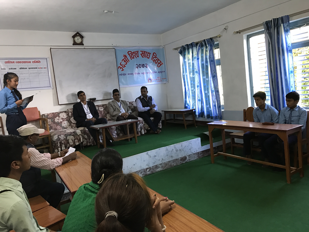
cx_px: 154
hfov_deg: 63.4
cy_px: 116
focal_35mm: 28
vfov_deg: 49.7
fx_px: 250
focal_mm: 3.99
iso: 50
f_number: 1.8
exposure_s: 1/17
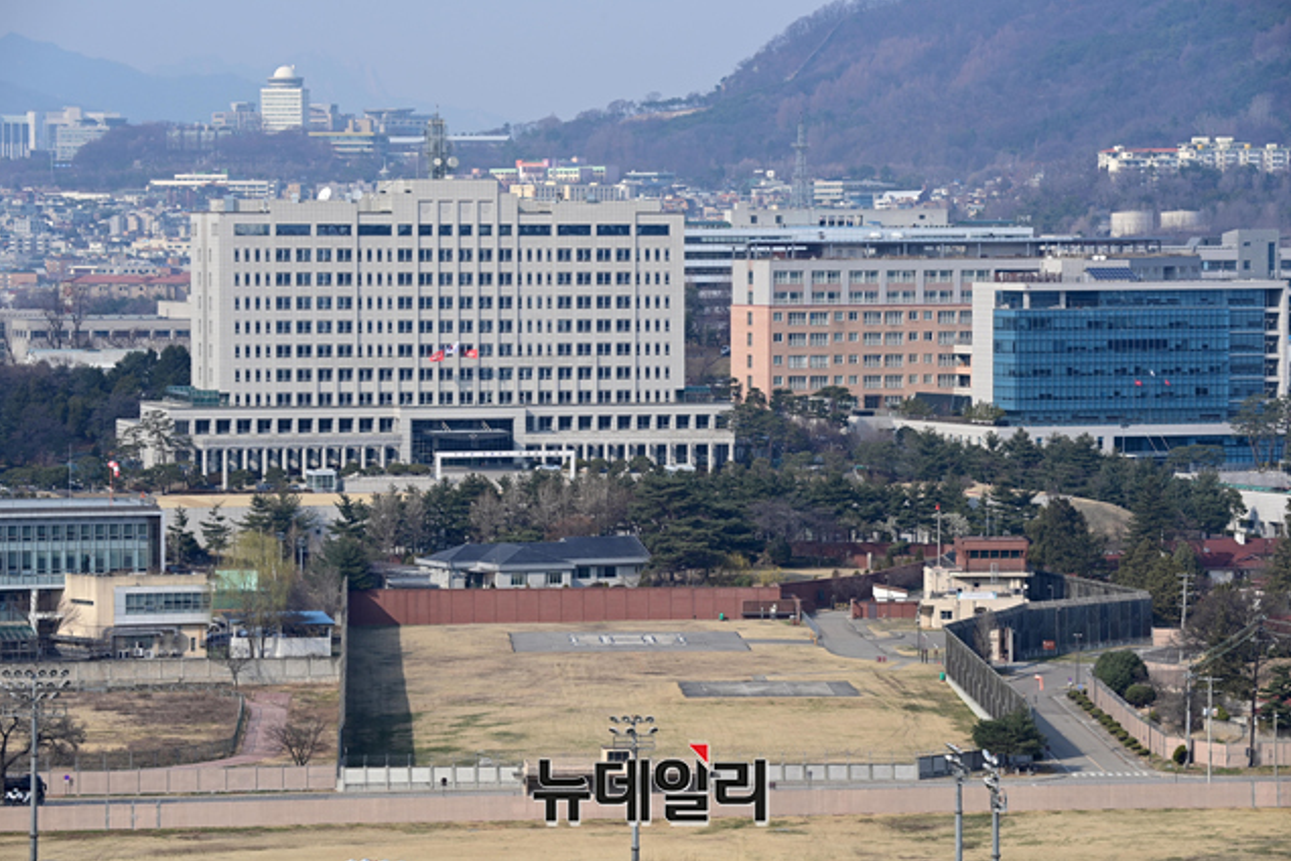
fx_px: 5594
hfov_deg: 13.2
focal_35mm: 156
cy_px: 429
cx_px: 646
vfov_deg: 8.8
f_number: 9
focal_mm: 155
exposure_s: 1/320
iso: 160
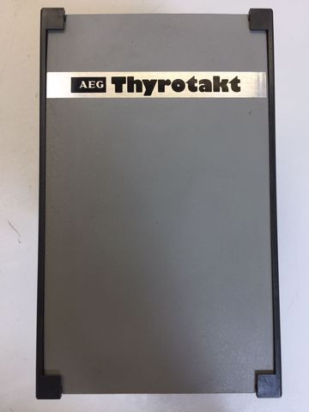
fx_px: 345
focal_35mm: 29
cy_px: 206
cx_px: 154
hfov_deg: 48.2
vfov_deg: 61.7
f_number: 2.2
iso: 32
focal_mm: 4.15
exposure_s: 1/195
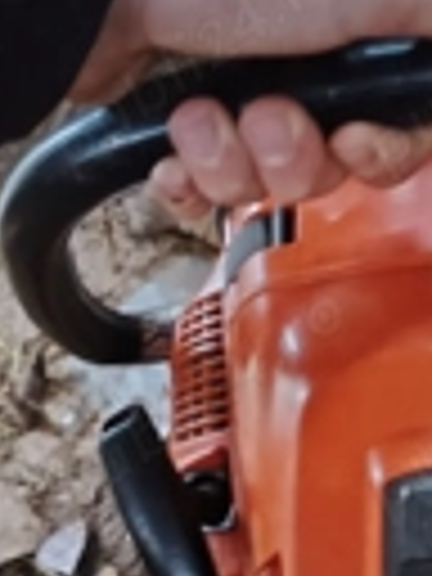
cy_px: 477
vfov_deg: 25.5
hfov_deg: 19.4
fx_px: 1248
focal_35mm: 75
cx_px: 356
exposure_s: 1/15.2
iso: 17600
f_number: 1.75
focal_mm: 5.25
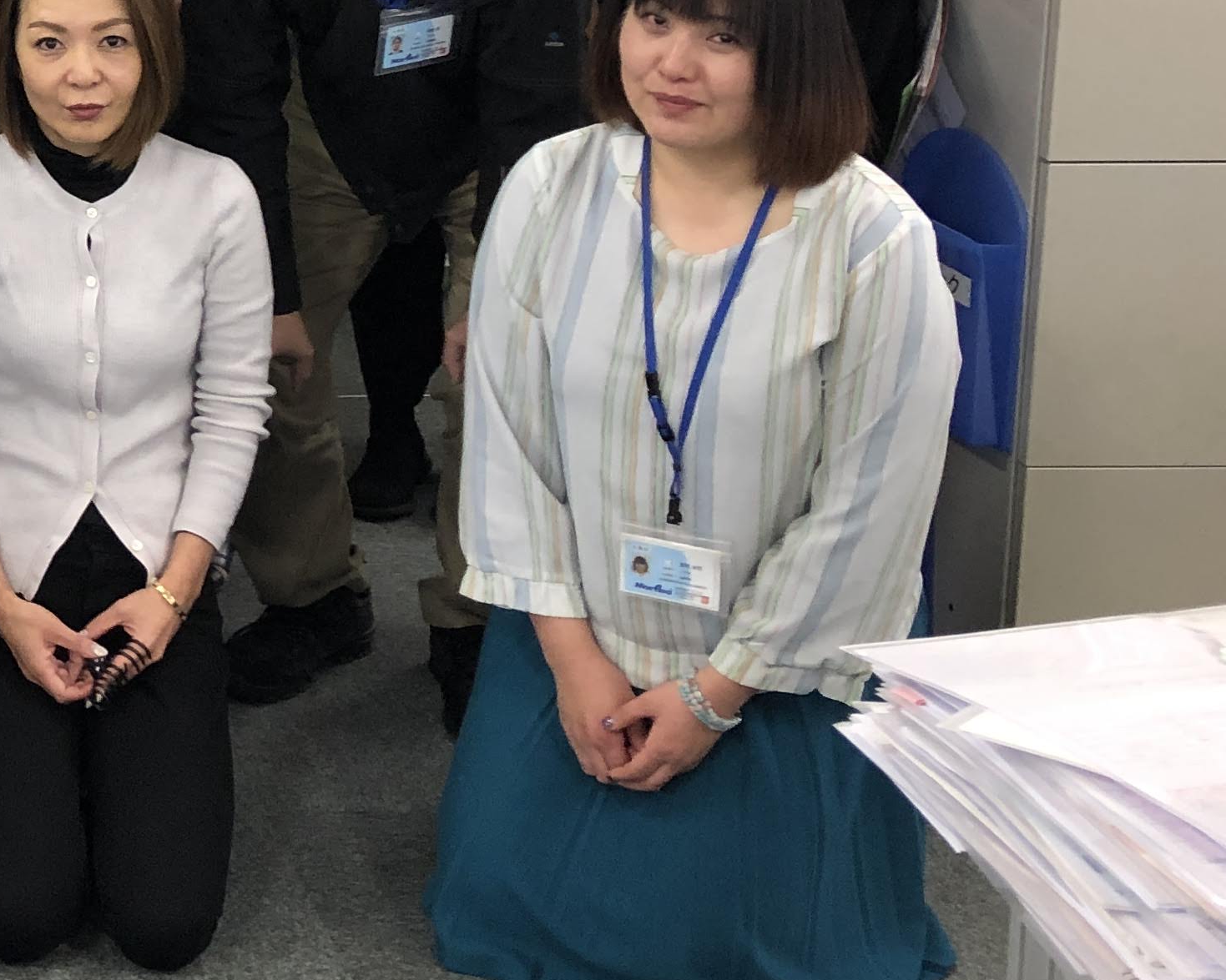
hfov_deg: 22.5
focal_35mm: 75
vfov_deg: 19.7
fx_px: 2721
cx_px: -396
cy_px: -48
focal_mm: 3.99
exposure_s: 1/25
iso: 32
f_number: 1.8
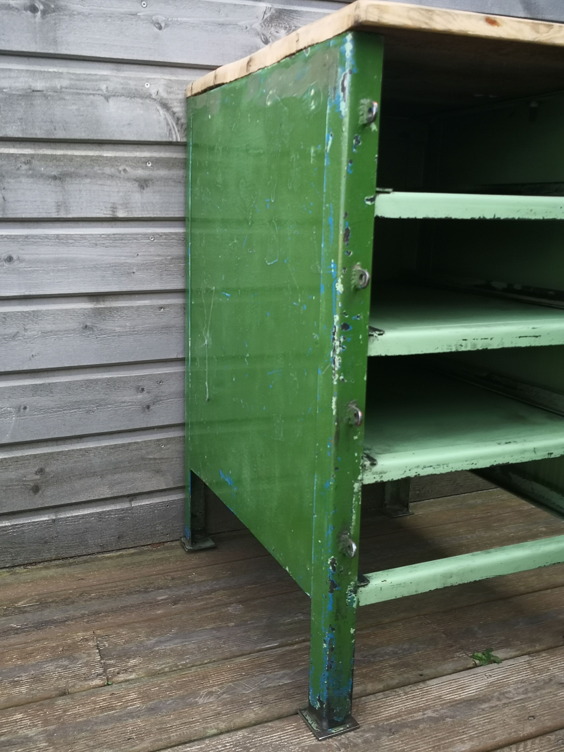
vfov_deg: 56.8
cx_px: 282
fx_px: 695
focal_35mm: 32
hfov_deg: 44.2
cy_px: 376
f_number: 1.6
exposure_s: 1/166
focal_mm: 3.95
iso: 50
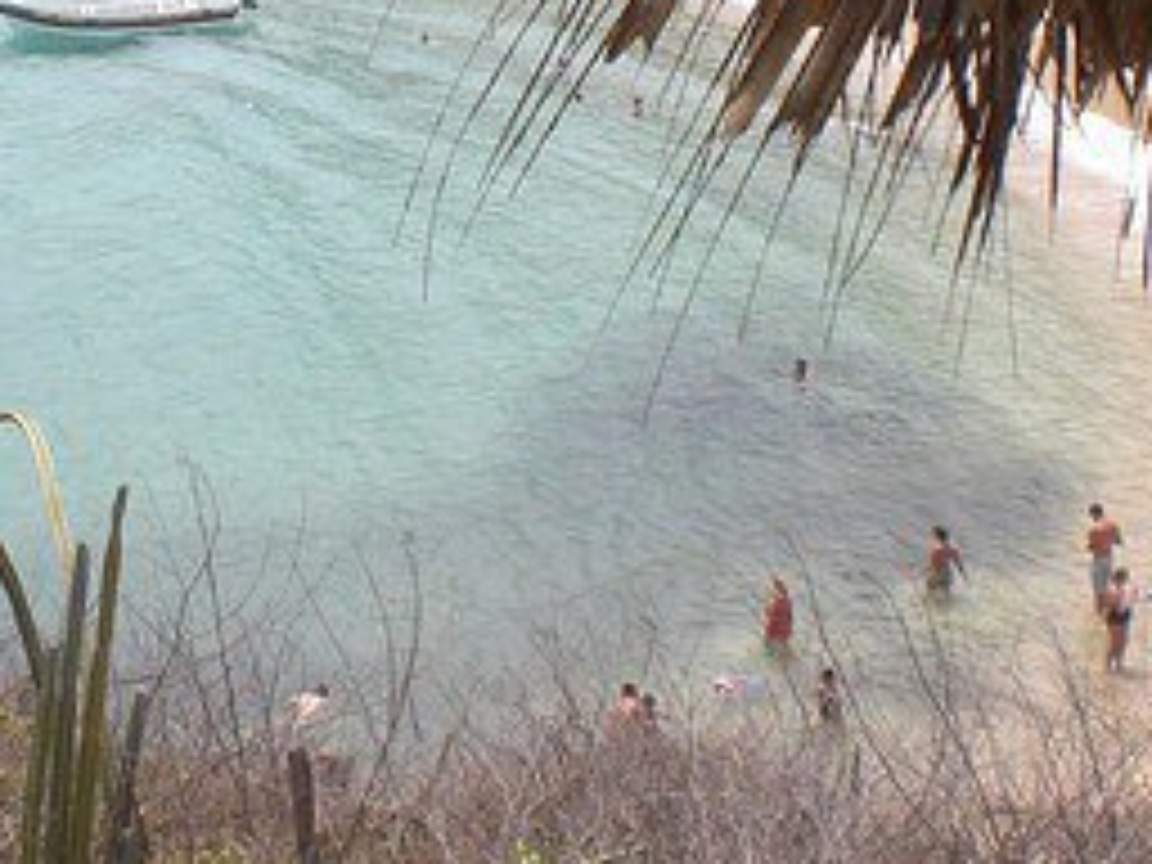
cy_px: 14
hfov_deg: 20.4
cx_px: 243
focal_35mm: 95
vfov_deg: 15.3
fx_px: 3162
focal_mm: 6.3
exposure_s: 1/400
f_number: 4.4
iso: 50
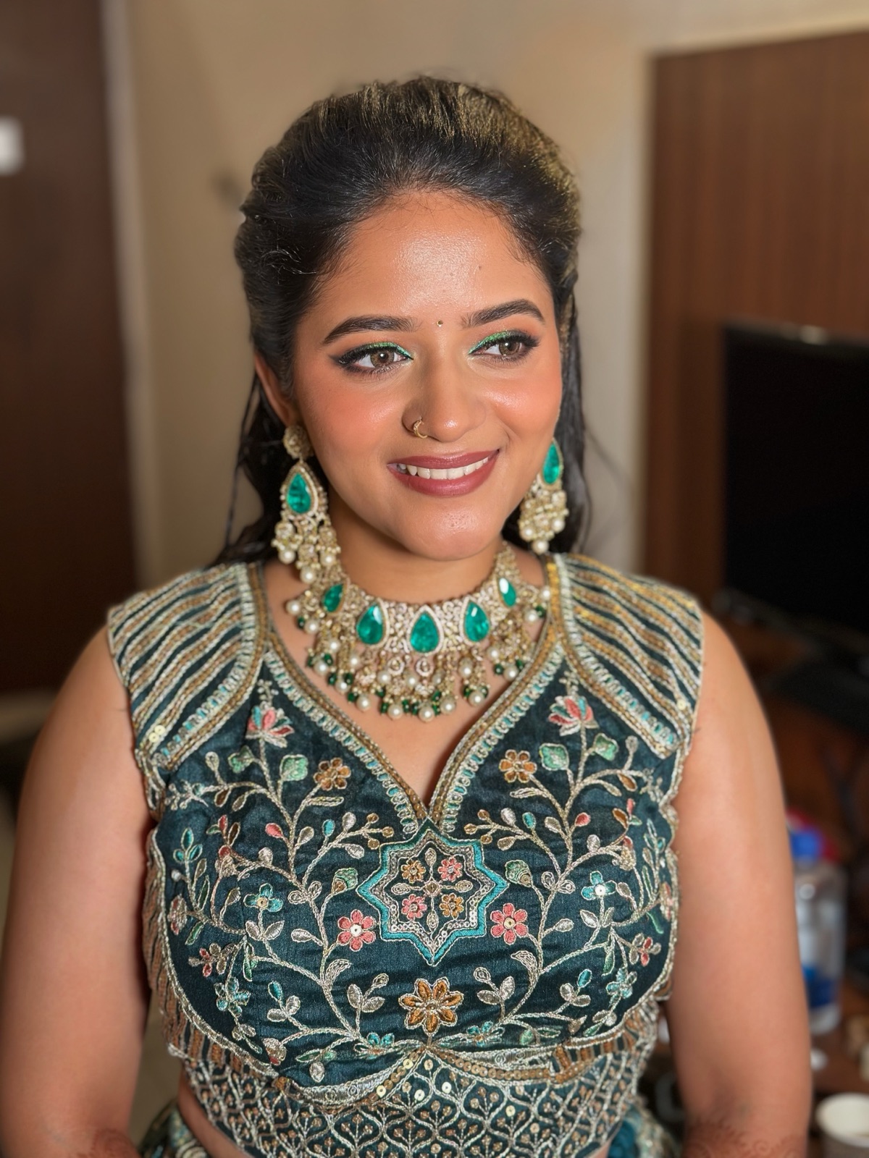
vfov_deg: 39.7
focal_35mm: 48
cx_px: 434
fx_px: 1607
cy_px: 579
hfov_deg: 30.3
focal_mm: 6.86
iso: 100
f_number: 1.78
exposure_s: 1/50
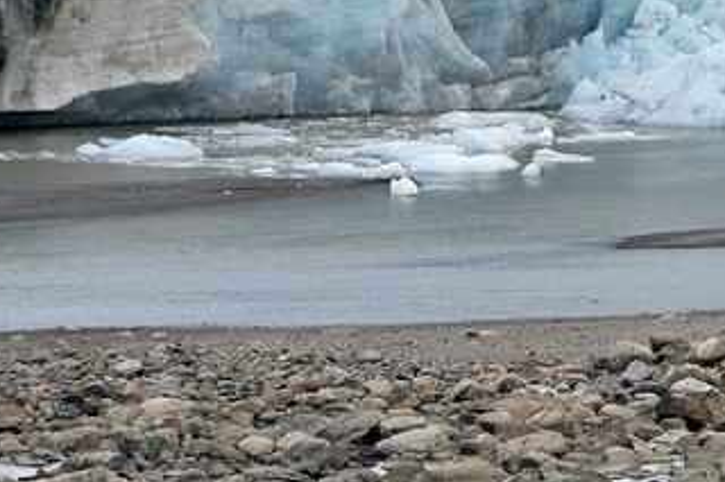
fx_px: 20108
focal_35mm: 999
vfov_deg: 1.4
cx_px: 1740
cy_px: -9
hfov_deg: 2.1
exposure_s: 1/200
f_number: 7.1
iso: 800
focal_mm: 200
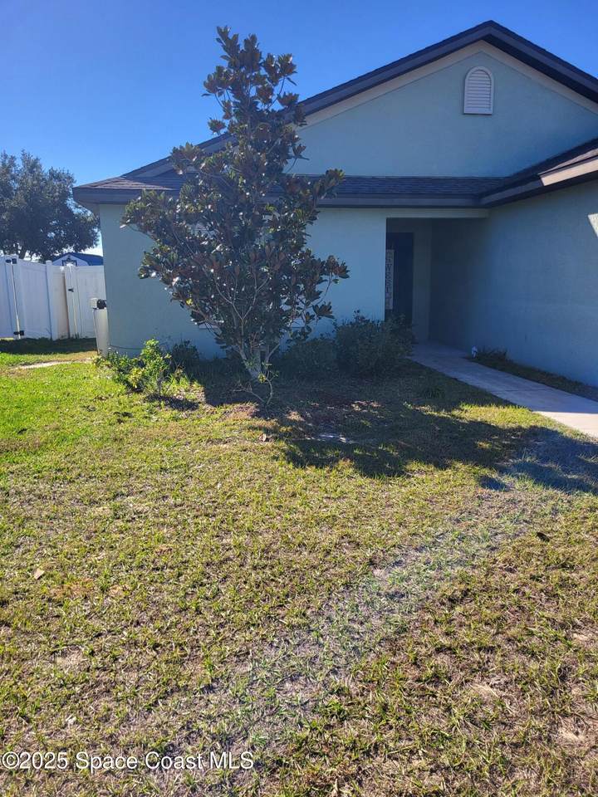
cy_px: 398
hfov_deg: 53.1
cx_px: 299
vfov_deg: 67.3
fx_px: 599
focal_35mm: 26
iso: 40
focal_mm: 5.4
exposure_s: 1/1704
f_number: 1.8
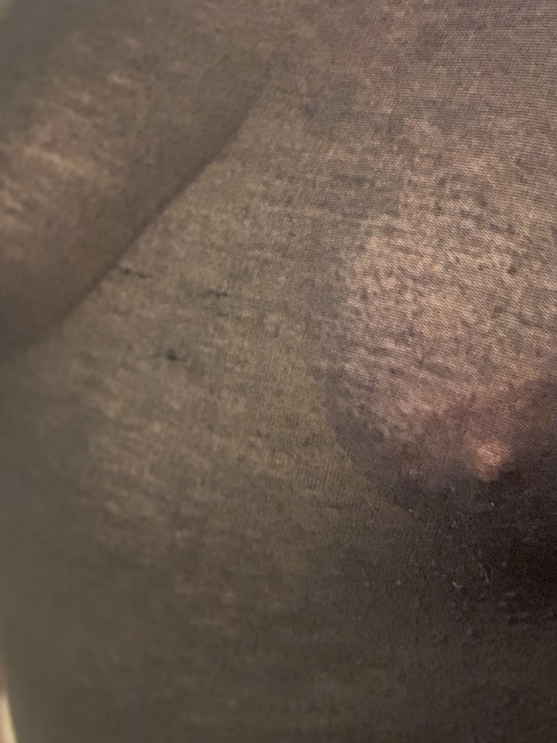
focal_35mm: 84
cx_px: 256
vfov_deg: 23.0
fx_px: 1802
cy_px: 580
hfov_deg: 17.6
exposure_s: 1/30
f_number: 2.4
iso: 640
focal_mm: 6
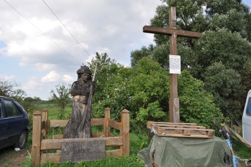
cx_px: 126
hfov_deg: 67.5
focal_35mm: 27
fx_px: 188
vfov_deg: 47.8
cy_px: 84
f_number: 9
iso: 200
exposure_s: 1/250
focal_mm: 18
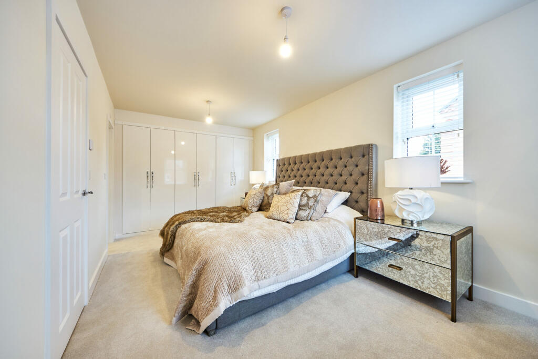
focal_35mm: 12
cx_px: 269
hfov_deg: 112.6
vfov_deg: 90.0
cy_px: 180
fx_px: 179
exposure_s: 1/3
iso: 200
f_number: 8
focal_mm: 8
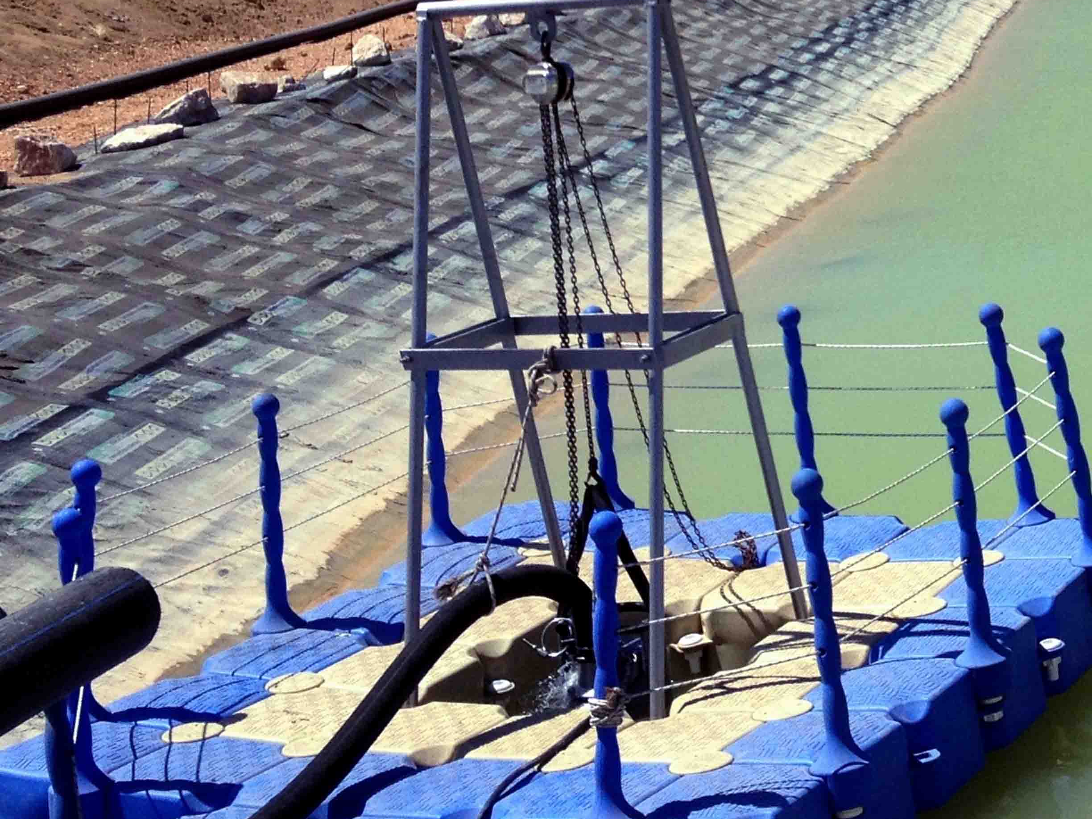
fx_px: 1388
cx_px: 535
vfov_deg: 32.8
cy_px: 489
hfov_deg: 42.9
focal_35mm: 44
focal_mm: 4.12
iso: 50
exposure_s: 1/4926
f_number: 2.4
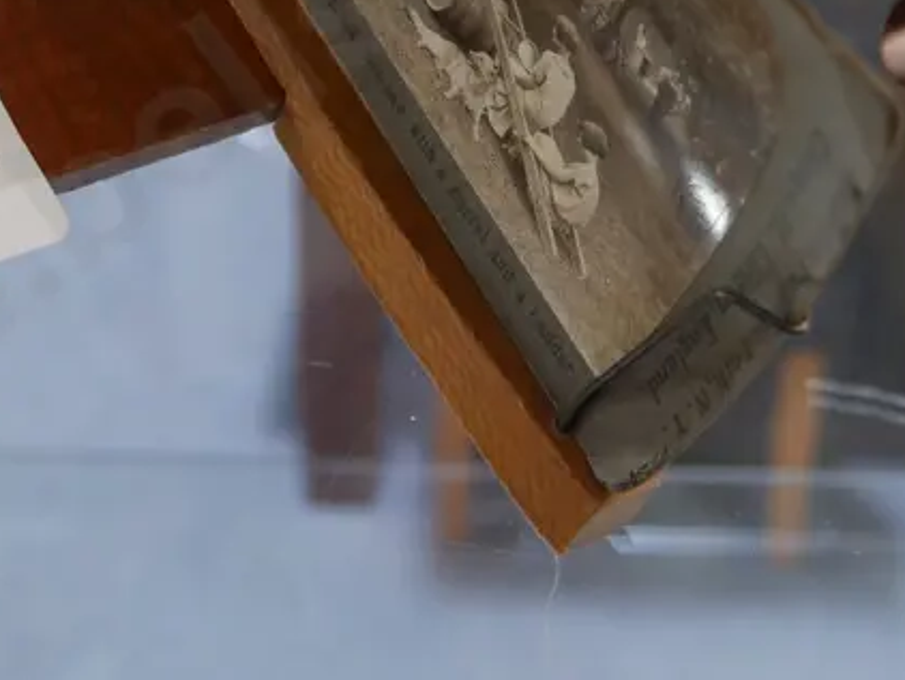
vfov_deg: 20.3
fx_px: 1779
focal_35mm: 68
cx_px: 525
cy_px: -121
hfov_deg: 28.5
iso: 500
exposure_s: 1/60
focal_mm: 14
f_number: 3.5
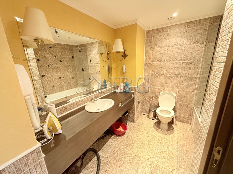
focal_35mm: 14
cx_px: 116
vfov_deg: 85.6
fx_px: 94
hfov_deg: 102.1
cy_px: 87
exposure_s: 1/50
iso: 400
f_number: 2.2
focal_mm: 2.22
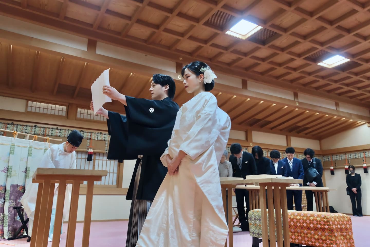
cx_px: 185
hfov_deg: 69.4
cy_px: 124
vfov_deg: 49.5
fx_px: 267
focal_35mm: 26
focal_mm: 17
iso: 5000
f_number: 5
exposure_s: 1/40
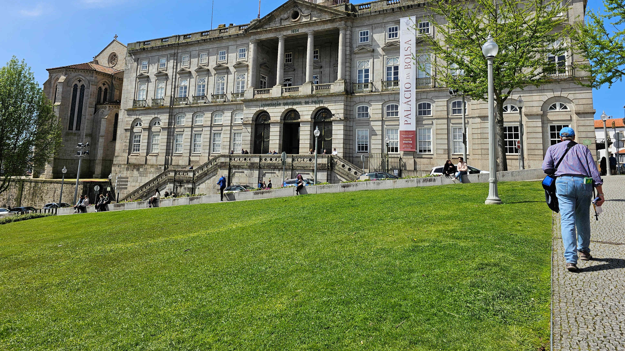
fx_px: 431
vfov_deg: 43.6
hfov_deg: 71.9
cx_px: 303
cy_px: 109
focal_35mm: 26
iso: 10
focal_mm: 6.3
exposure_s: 1/1117
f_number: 1.7
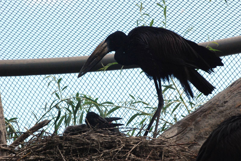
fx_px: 2212
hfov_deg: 6.2
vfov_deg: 4.2
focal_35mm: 330
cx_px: 120
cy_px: 80
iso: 1000
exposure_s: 1/160
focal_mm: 220
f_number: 18
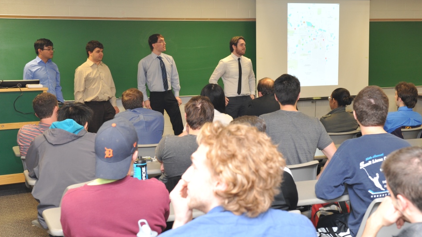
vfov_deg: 21.8
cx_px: 208
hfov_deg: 37.9
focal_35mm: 55
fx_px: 615
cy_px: 113
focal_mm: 50
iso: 1600
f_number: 7.1
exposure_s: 1/60
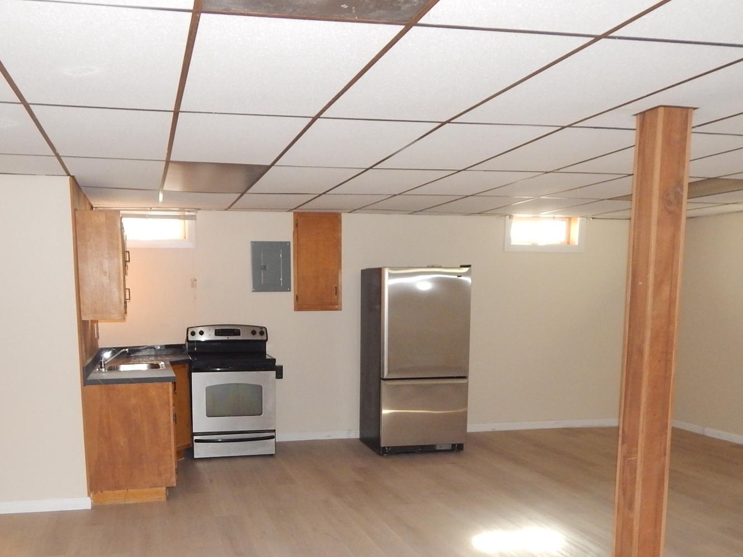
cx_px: 304
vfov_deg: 40.8
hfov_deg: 53.6
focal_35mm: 34
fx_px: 730
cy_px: 407
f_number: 3
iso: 320
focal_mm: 4
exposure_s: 1/30
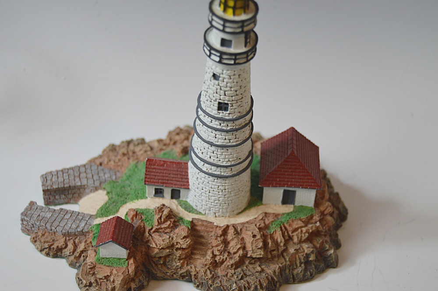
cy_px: 146
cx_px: 219
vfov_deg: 23.7
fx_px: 693
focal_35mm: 57
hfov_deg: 35.1
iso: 560
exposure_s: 1/60
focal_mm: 38
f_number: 4.8
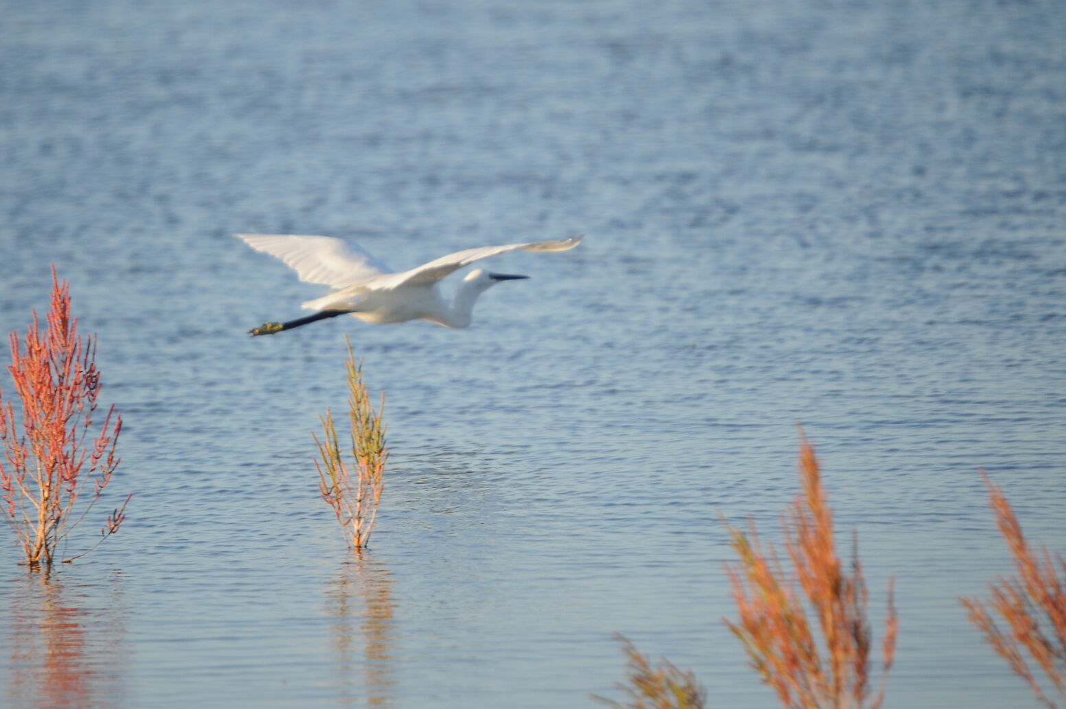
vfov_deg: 1.8
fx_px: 22933
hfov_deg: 2.7
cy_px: 270
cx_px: 451
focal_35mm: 775
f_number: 6.3
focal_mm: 500
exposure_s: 1/1250
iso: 640
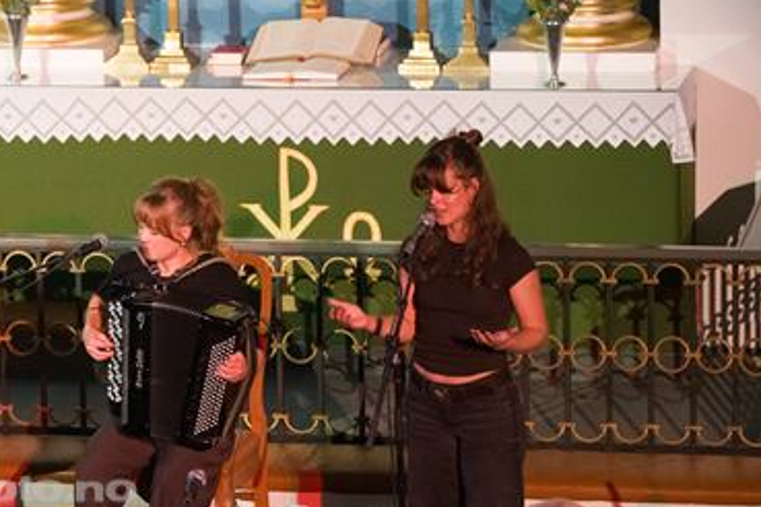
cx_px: 37
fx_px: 4164
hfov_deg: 10.4
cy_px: 322
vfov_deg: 7.0
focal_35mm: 197
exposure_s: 1/640
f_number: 2.8
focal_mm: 101
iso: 3200
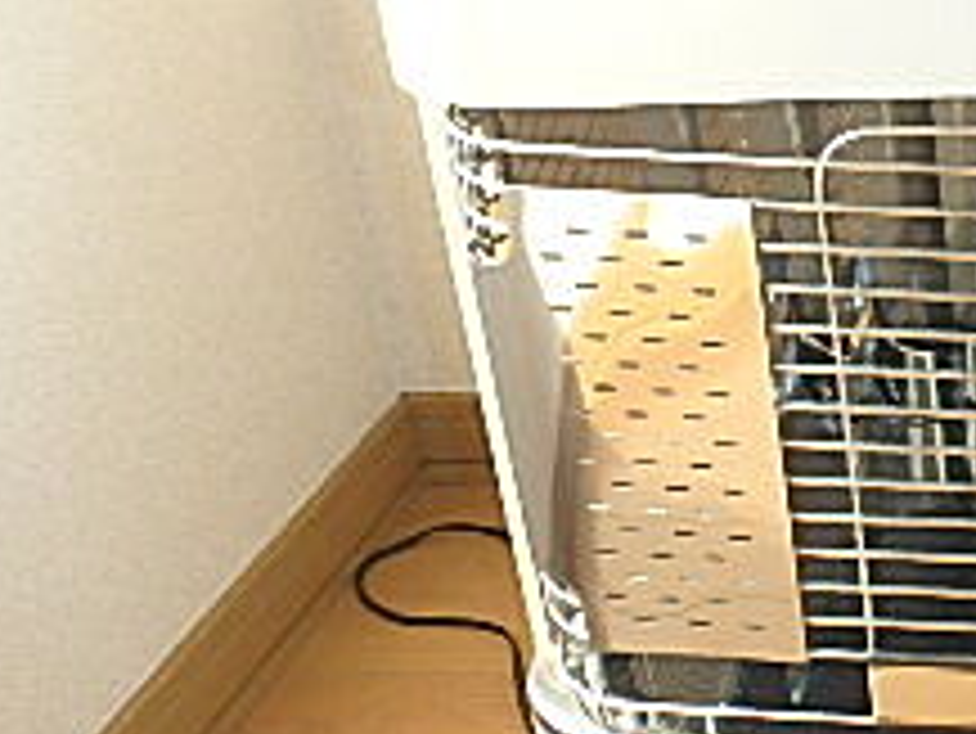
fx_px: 1749
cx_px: 1367
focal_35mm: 62
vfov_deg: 23.7
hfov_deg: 25.4
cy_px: 320
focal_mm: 3.7
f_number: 3.5
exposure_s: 1/80
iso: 125
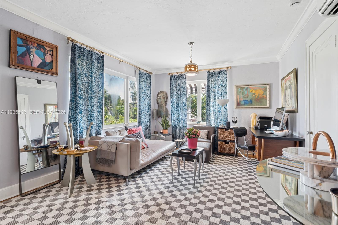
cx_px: 169
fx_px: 160
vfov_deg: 70.4
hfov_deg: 93.3
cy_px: 112
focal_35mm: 17
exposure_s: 1/8
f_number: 8
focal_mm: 17
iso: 160
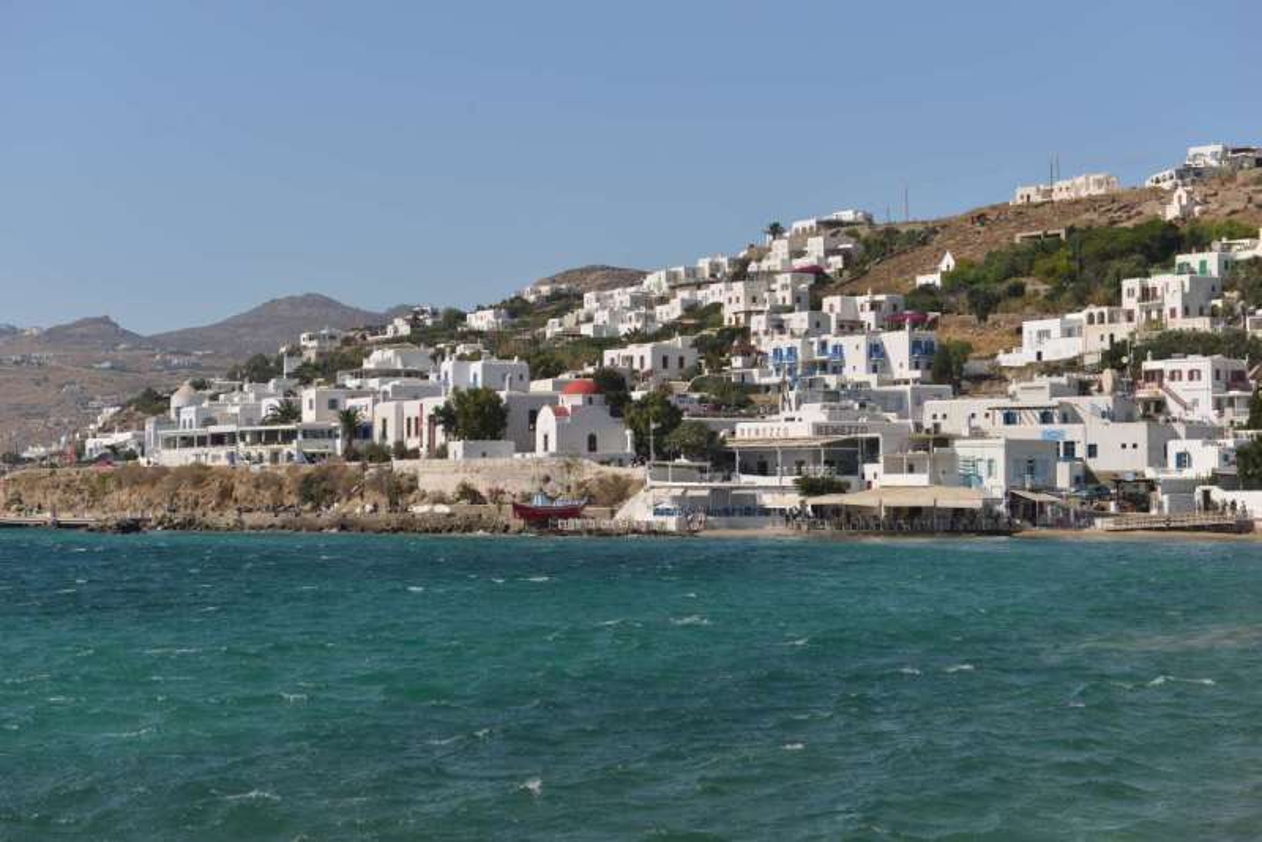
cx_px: 631
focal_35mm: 70
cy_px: 421
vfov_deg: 19.5
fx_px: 2455
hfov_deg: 28.8
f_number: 8
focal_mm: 70
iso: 100
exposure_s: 1/250
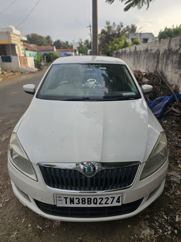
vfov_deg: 73.9
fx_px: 160
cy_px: 121
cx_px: 90
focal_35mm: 23
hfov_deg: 58.9
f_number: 1.7
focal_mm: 6.3
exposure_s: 1/312
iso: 10
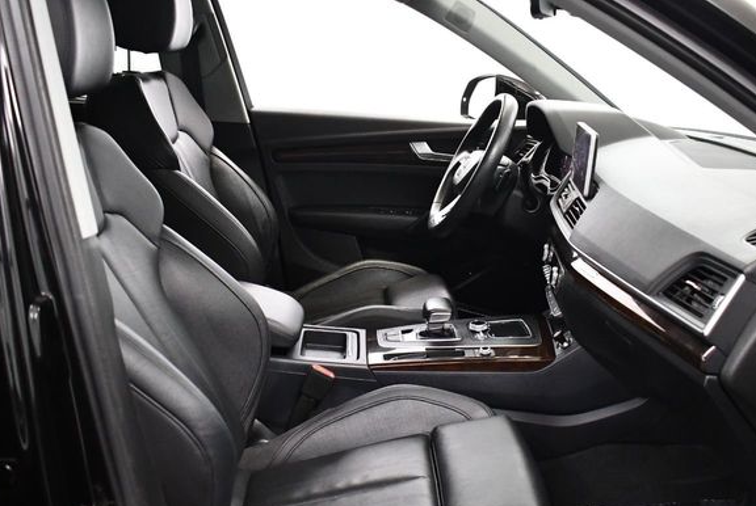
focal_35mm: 40
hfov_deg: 48.4
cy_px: 280
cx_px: 387
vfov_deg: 33.5
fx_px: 841
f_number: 3.5
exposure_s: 1/125
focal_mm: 18
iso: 3200
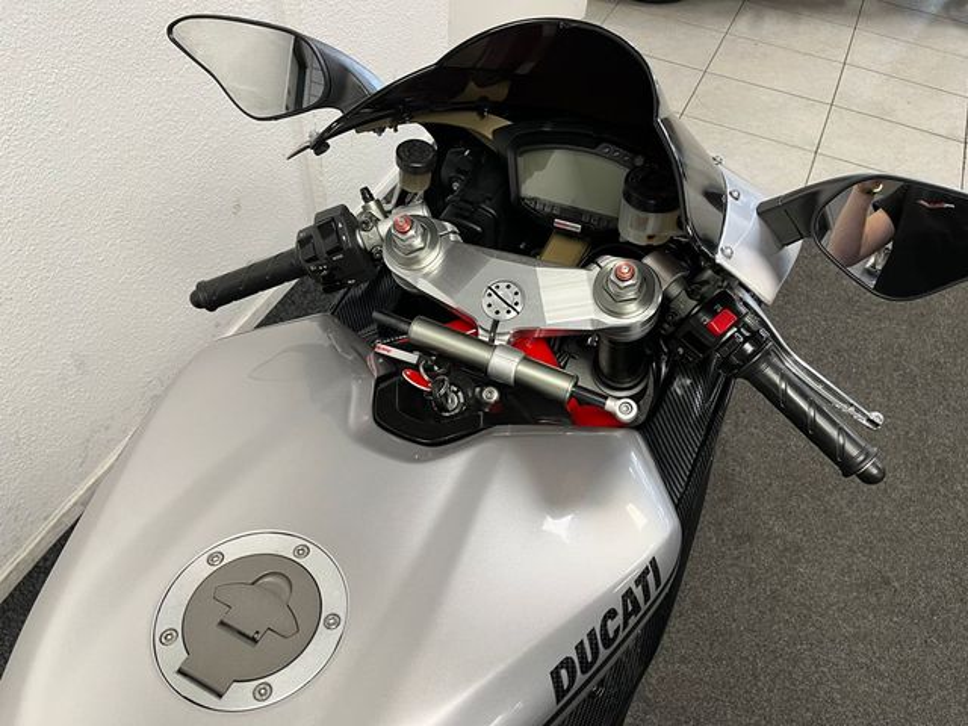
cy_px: 363
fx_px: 727
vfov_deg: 53.1
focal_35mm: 26
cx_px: 484
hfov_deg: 67.3
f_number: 1.6
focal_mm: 5.1
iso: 80
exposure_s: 1/50
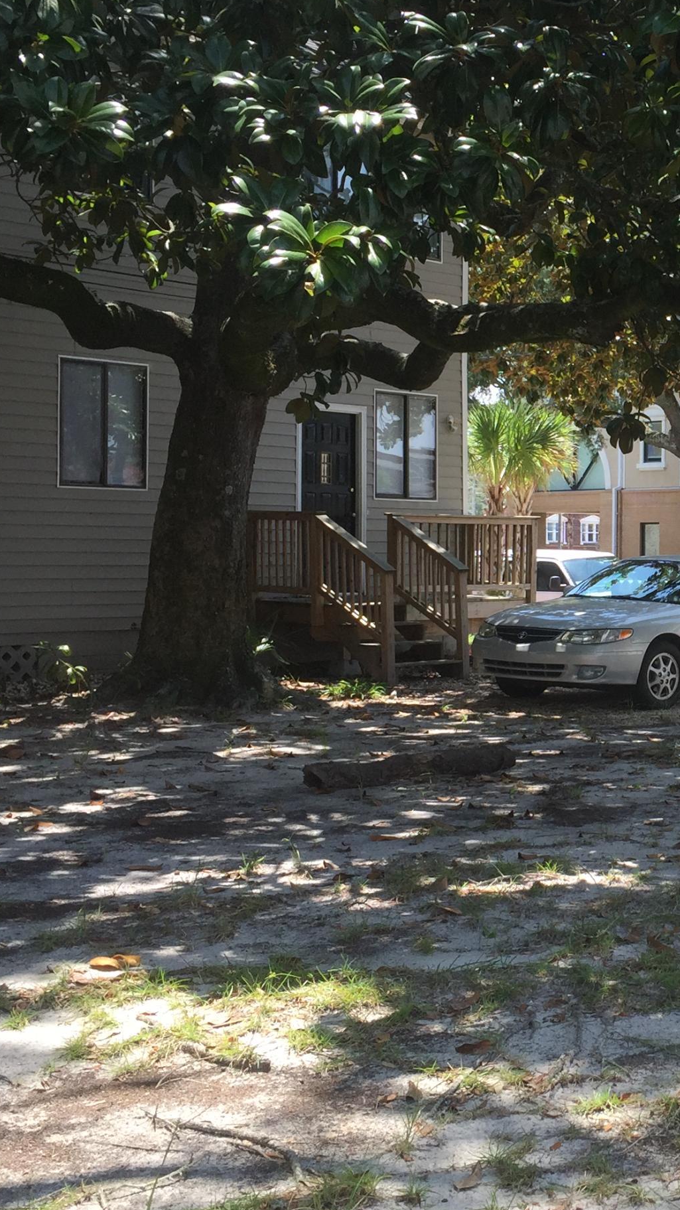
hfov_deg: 21.7
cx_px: 774
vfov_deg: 39.9
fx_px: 1667
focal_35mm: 52
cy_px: 569
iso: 32
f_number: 2.2
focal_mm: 4.15
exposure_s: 1/488
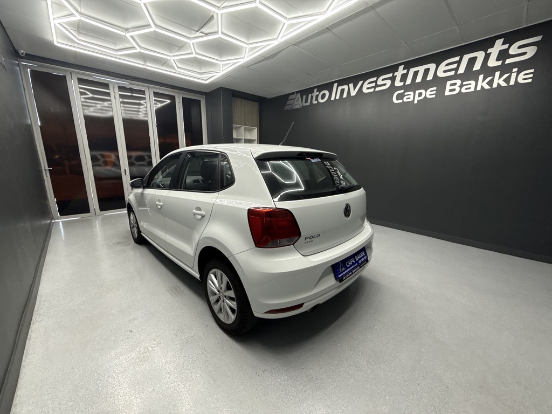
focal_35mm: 14
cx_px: 276
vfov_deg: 85.7
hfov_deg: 102.1
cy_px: 207
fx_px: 223
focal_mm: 2.22
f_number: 2.2
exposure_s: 1/100
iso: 160
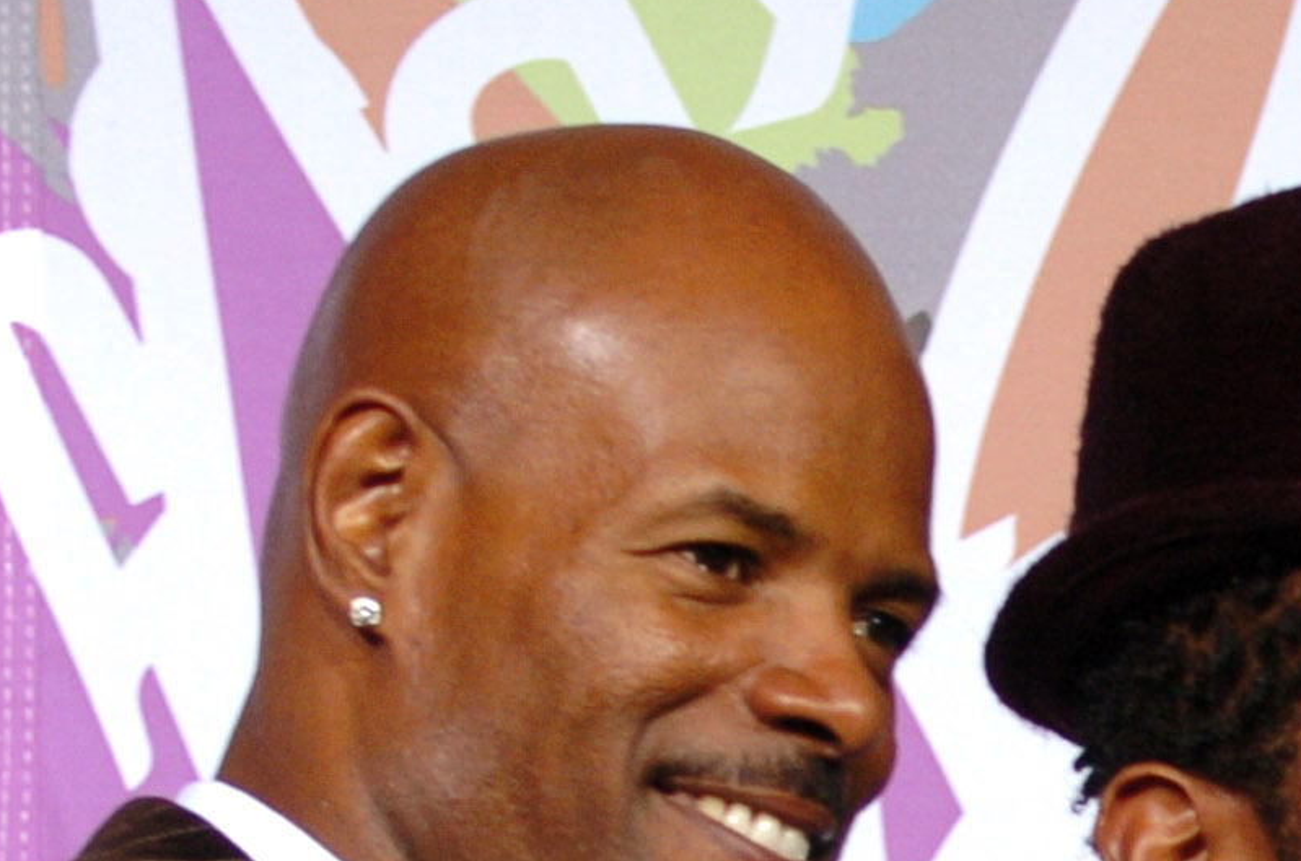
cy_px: 1451
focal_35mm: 462
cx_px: 1812
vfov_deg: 3.0
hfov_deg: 4.5
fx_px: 16660
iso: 400
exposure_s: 1/200
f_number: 3.5
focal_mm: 82
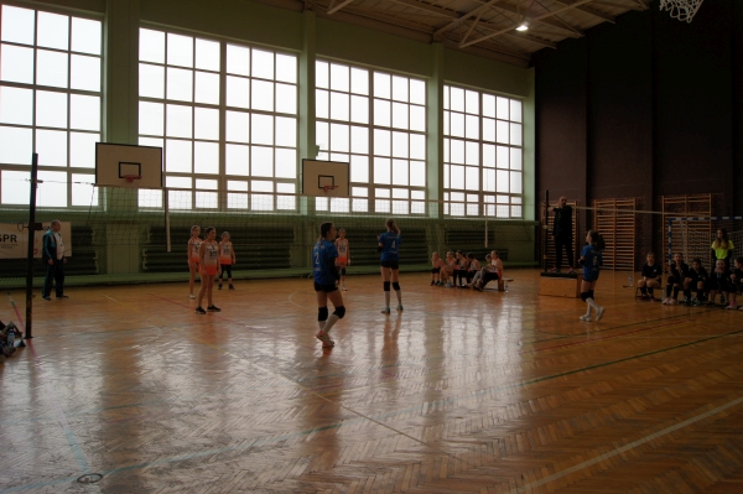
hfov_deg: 67.4
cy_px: 247
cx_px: 372
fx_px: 557
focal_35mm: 27
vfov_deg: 47.9
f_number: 6.3
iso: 200
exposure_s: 1/60
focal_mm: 18
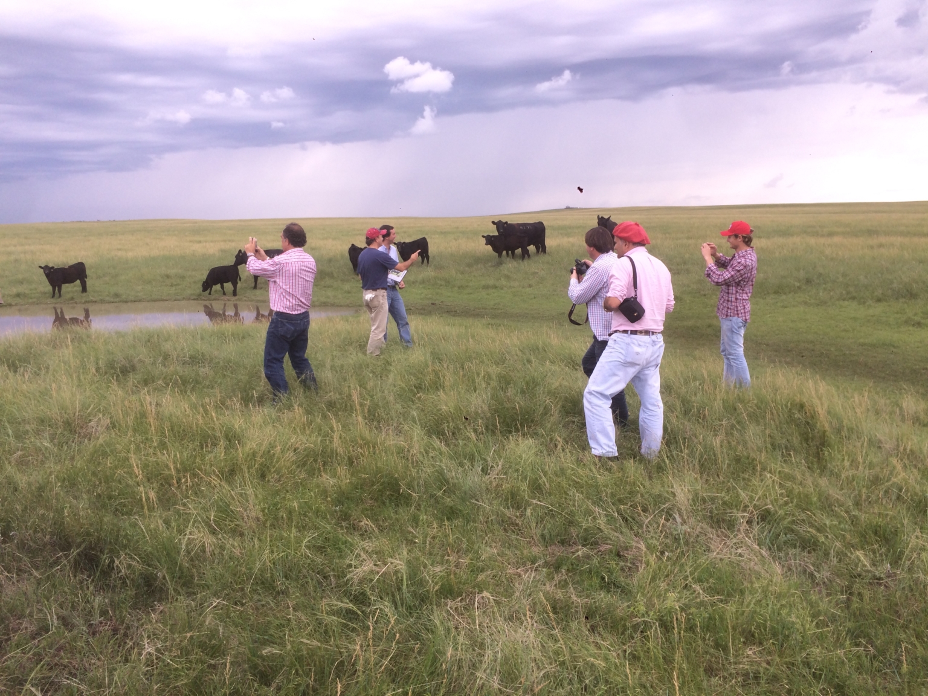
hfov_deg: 61.7
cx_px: 464
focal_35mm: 29
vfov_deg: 48.2
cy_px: 348
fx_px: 777
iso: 32
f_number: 2.2
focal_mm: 4.15
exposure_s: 1/477
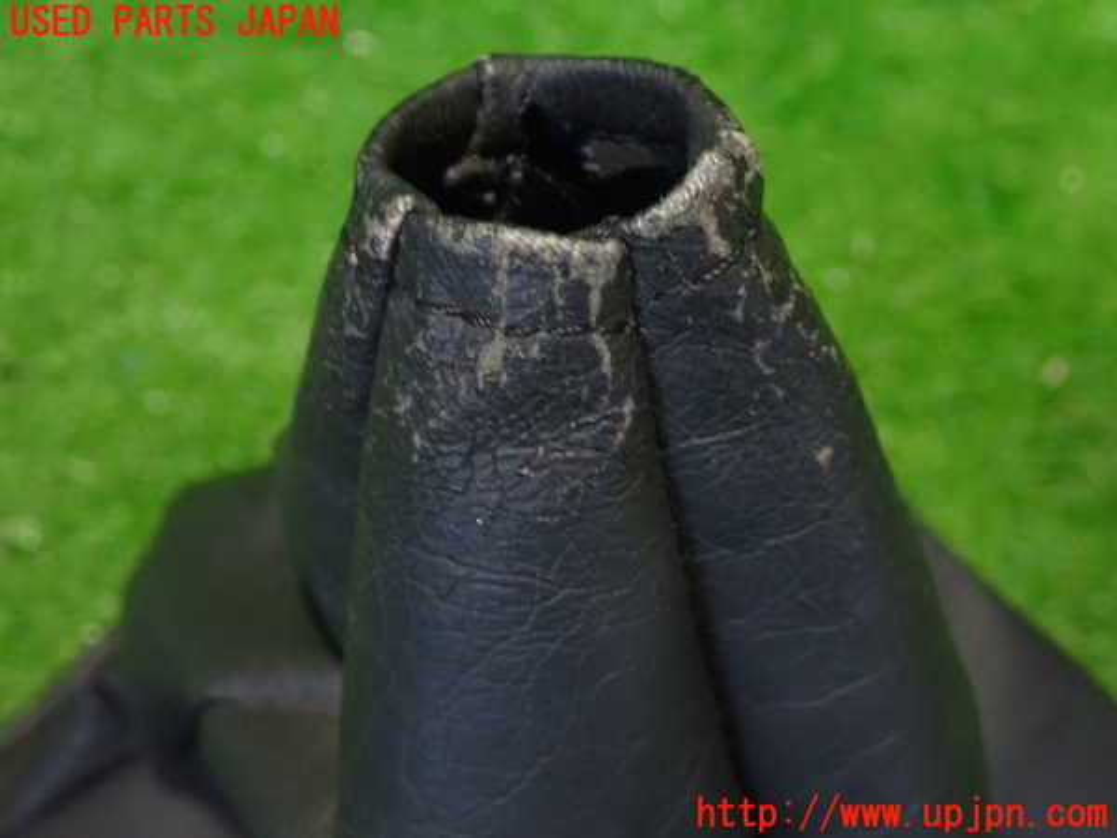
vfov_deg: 25.2
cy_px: 419
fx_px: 1872
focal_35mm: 58
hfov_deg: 33.2
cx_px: 558
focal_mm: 10.35
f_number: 3.5
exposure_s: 1/15
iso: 1250
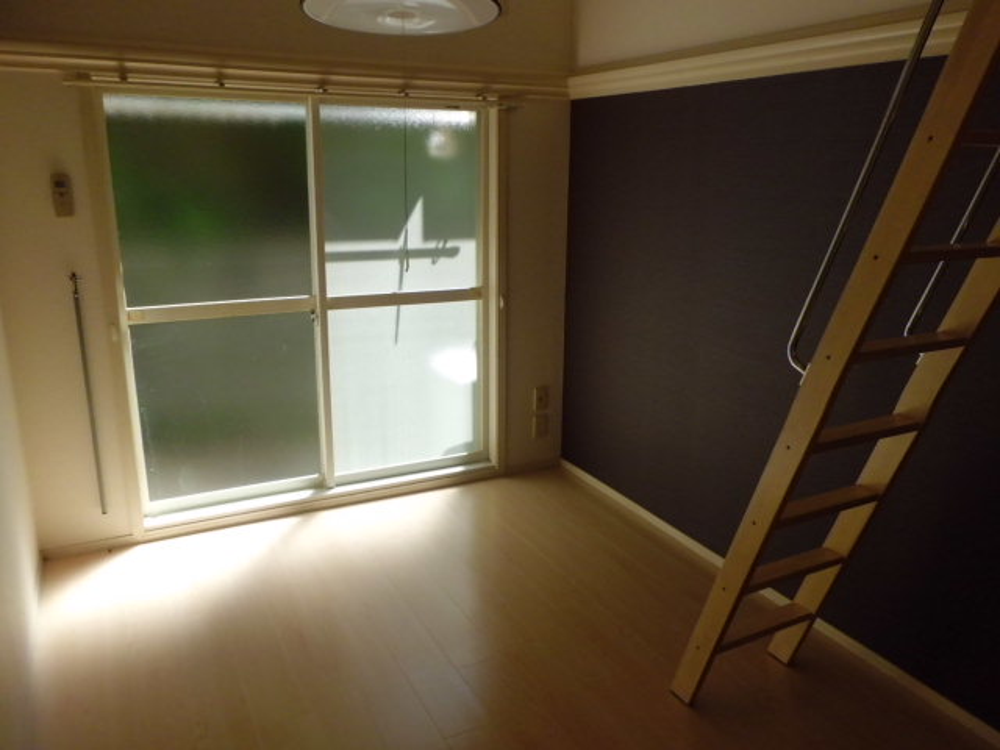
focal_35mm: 26
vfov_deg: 53.1
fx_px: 751
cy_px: 375
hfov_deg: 67.3
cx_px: 500
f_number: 2.8
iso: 100
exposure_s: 1/250
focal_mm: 4.7
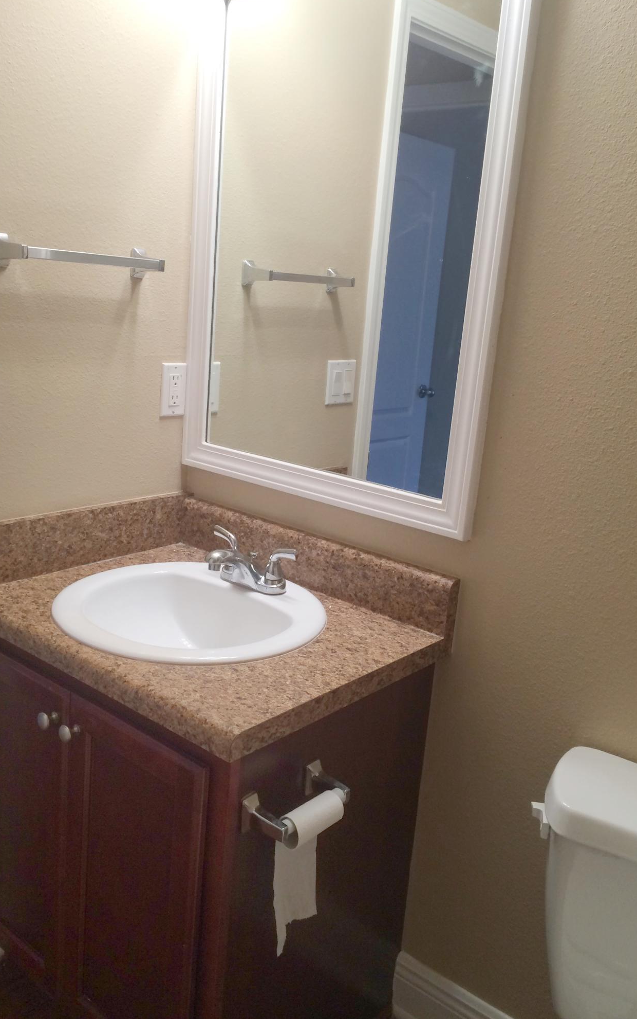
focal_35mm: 31
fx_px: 861
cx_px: 313
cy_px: 508
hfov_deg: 40.6
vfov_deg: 61.2
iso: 40
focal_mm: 4.15
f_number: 2.2
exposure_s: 1/40
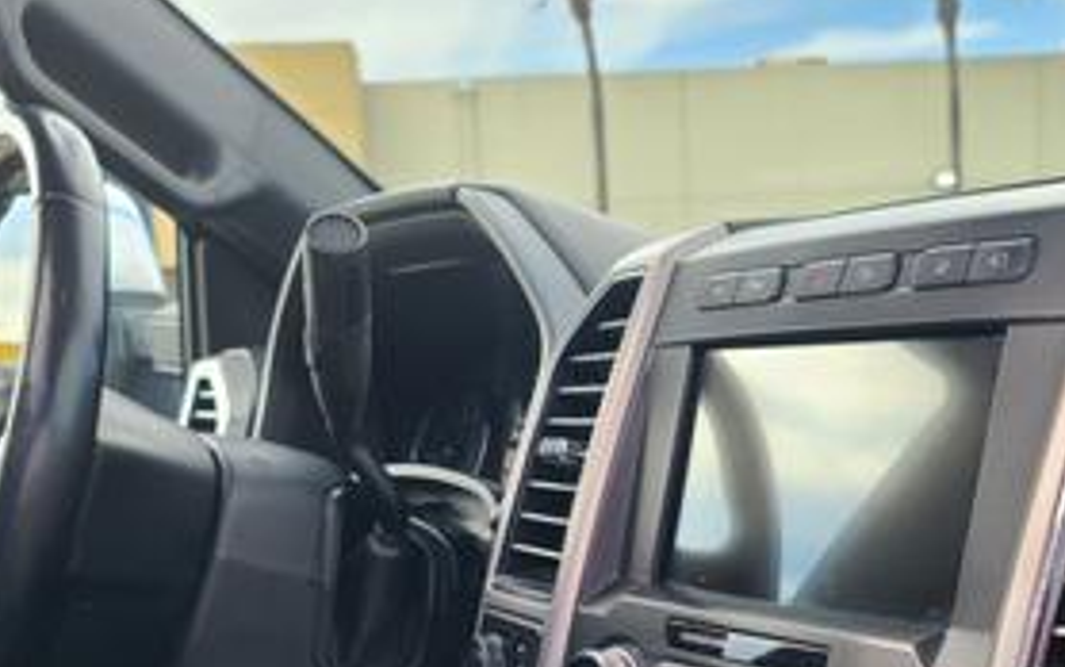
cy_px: 640
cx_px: 628
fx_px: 1394
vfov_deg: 25.8
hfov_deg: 41.7
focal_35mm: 48
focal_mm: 7
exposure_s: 1/126
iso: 16
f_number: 1.8
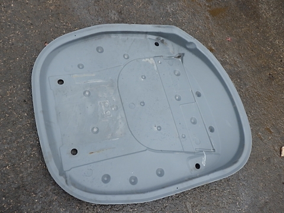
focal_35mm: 28
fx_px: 230
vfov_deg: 49.7
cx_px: 142
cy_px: 106
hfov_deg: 63.4
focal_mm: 5
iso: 125
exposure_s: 1/200
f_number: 4.2
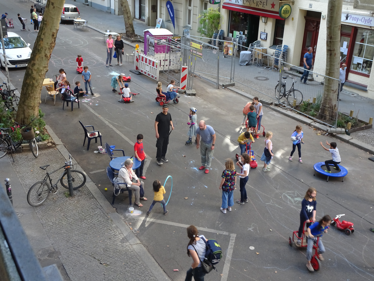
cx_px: 187
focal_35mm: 40
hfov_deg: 46.8
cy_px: 140
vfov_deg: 36.0
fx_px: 432
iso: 160
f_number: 4
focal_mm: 6.8
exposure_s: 1/40
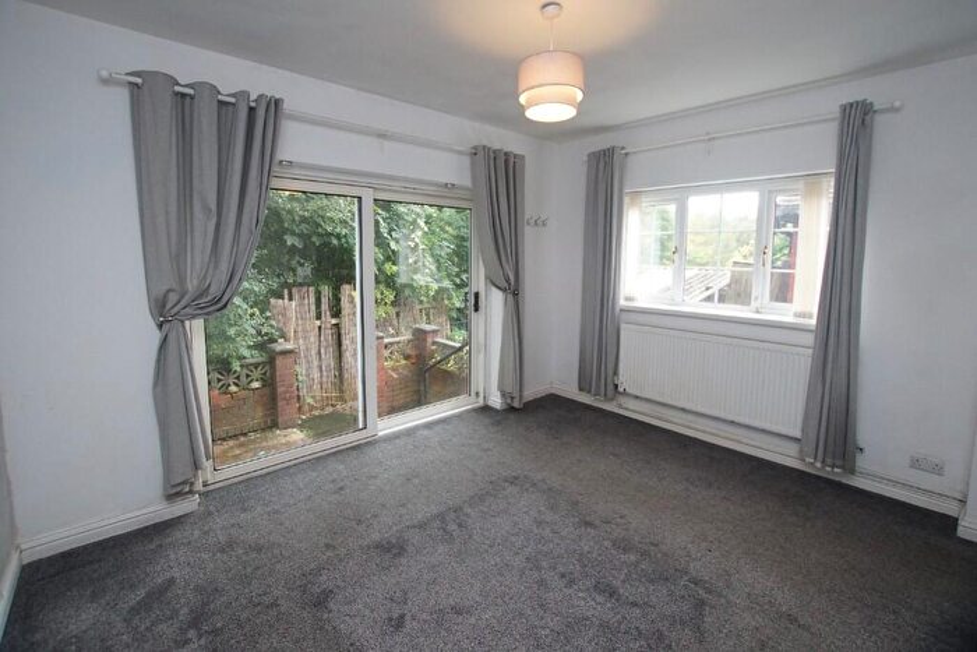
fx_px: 407
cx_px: 488
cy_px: 326
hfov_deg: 100.4
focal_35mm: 15
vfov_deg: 77.4
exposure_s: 1/160
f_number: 4
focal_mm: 10
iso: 1000
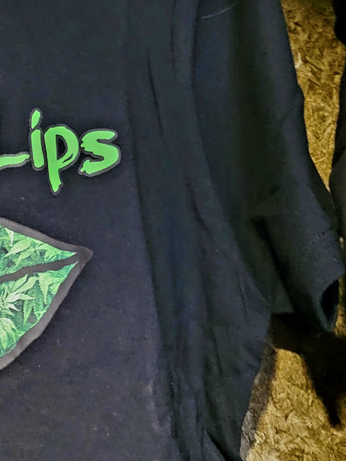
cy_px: 310
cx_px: -124
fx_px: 960
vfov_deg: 26.9
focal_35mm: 72
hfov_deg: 18.7
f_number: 1.8
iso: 800
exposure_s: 1/24
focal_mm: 5.4
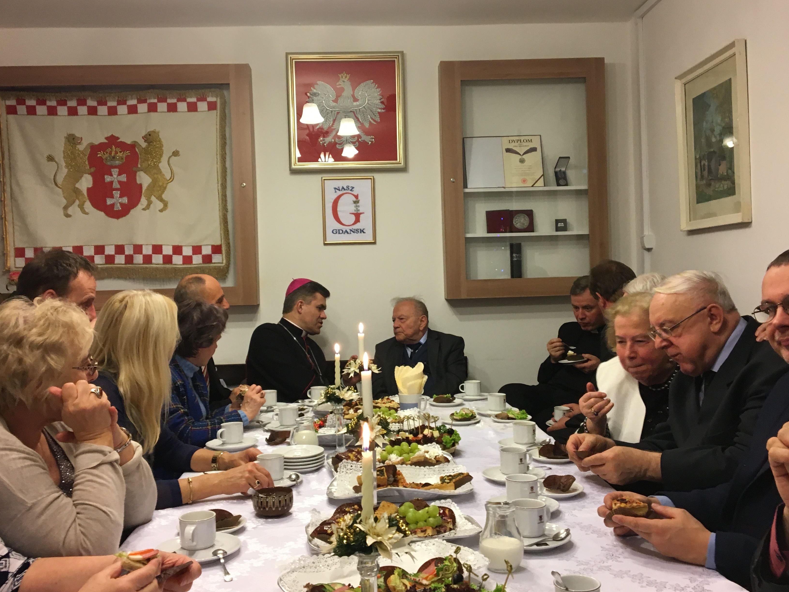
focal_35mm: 36
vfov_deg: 39.7
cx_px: 395
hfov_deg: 51.4
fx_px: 821
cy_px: 286
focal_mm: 4.15
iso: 100
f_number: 2.2
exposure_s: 1/33
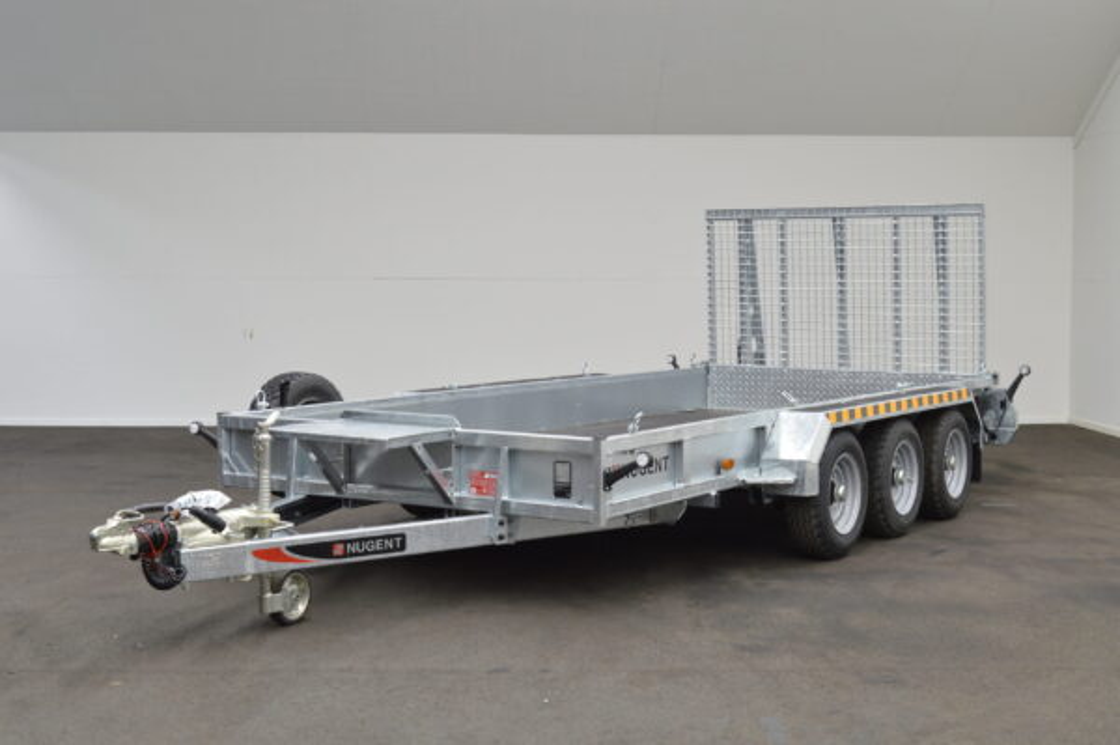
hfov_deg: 38.9
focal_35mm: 51
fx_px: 1585
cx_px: 560
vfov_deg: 26.4
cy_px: 372
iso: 100
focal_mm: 34
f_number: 9
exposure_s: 1/2.5
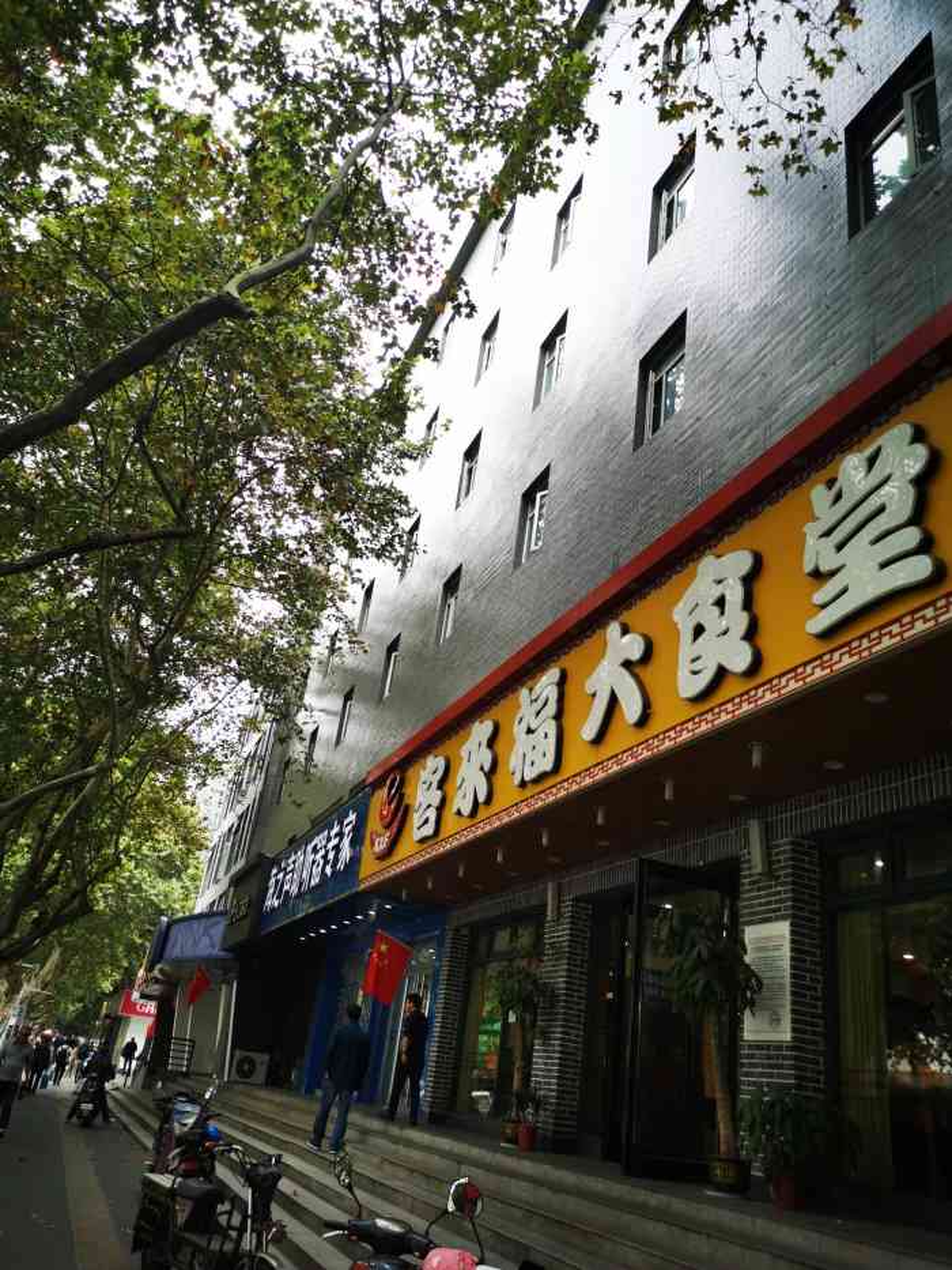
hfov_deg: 51.4
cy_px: 635
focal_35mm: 27
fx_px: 990
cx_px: 476
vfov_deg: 65.3
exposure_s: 1/270
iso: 50
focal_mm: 5.58
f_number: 1.8
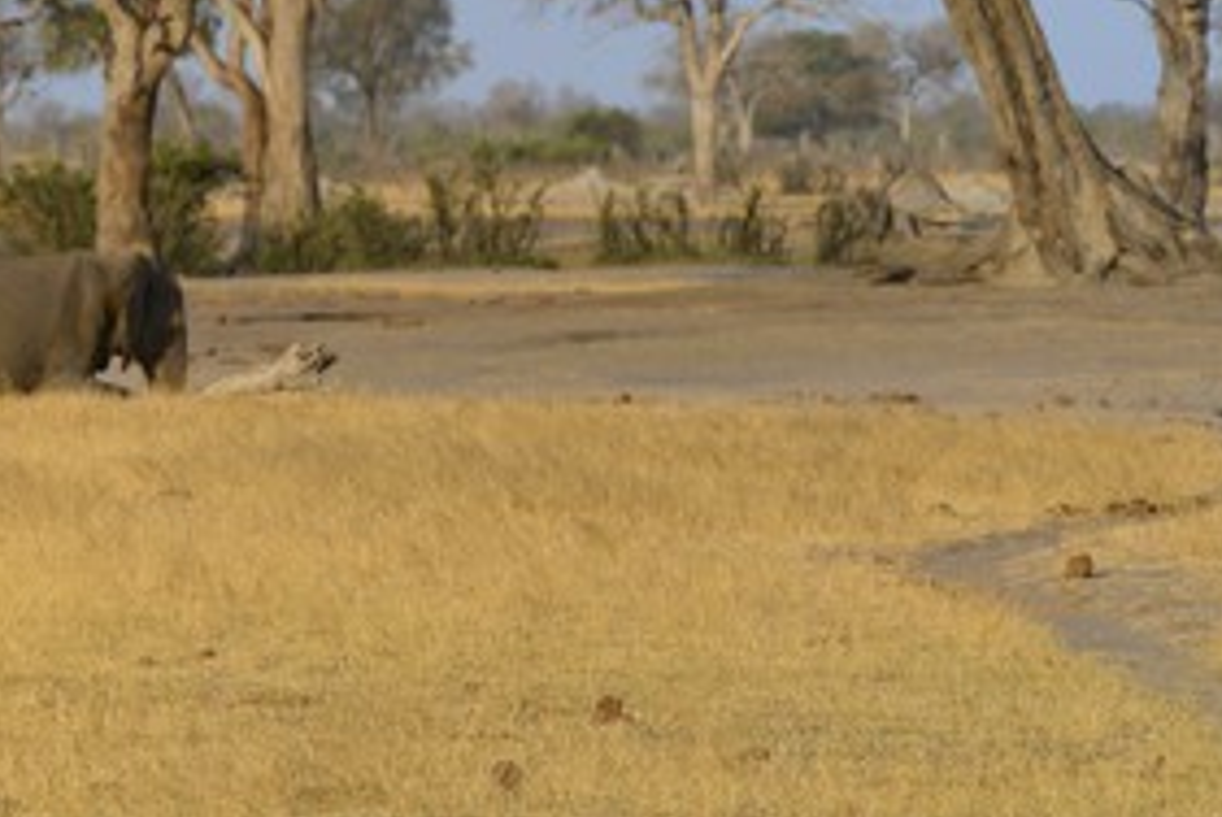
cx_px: 339
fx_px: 14203
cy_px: 222
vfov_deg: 3.3
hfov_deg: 4.9
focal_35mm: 418
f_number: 9
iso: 400
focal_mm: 280
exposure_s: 1/500
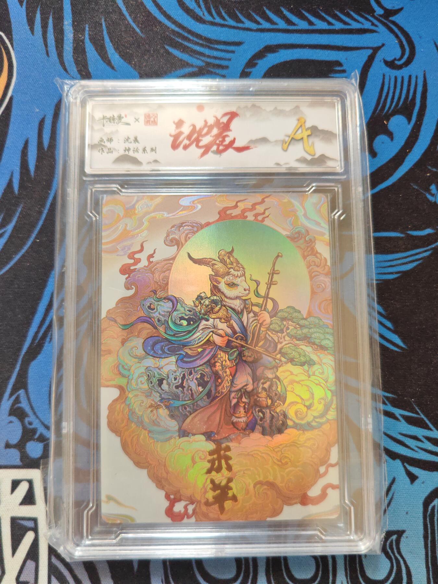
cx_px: 219
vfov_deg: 67.3
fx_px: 439
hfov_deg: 53.1
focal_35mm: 26
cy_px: 292
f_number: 1.6
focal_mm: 5.4
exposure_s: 1/220
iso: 400
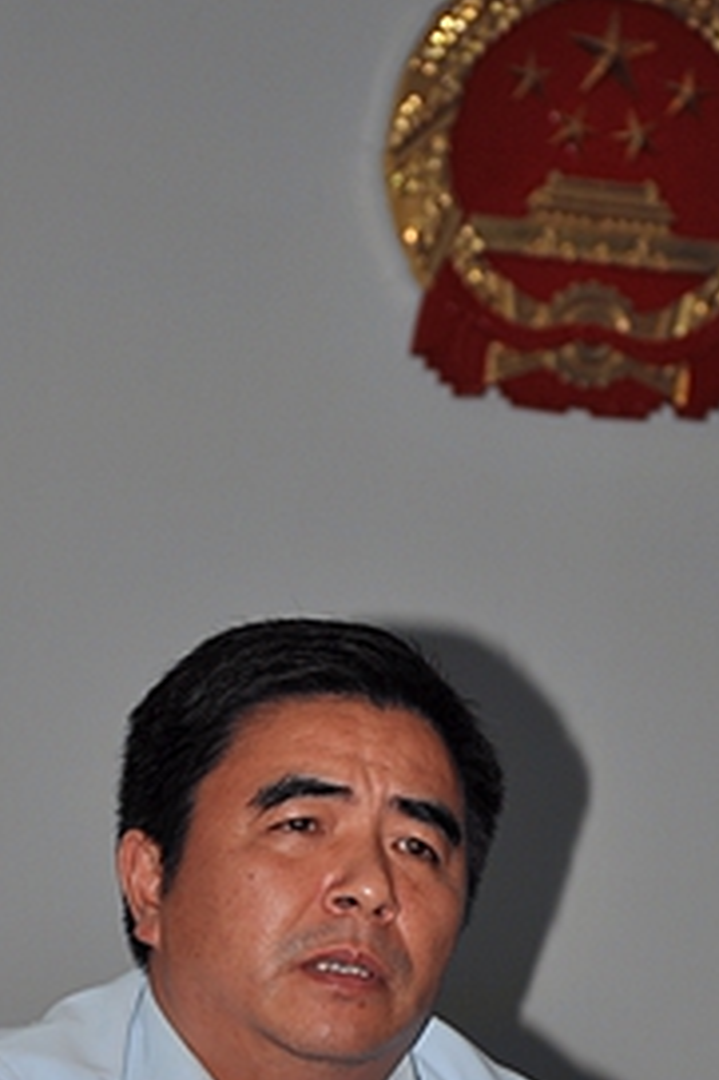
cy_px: 965
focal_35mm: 205
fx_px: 6149
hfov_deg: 6.7
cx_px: 336
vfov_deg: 10.0
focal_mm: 62
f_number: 5.3
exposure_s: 1/60
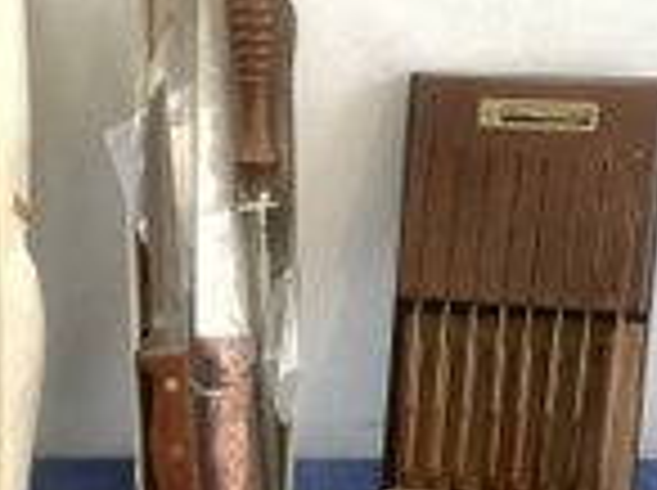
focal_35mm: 73
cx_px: 241
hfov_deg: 26.6
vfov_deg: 19.8
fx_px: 1383
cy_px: 429
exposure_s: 1/60
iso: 200
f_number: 2.4
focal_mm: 3.3
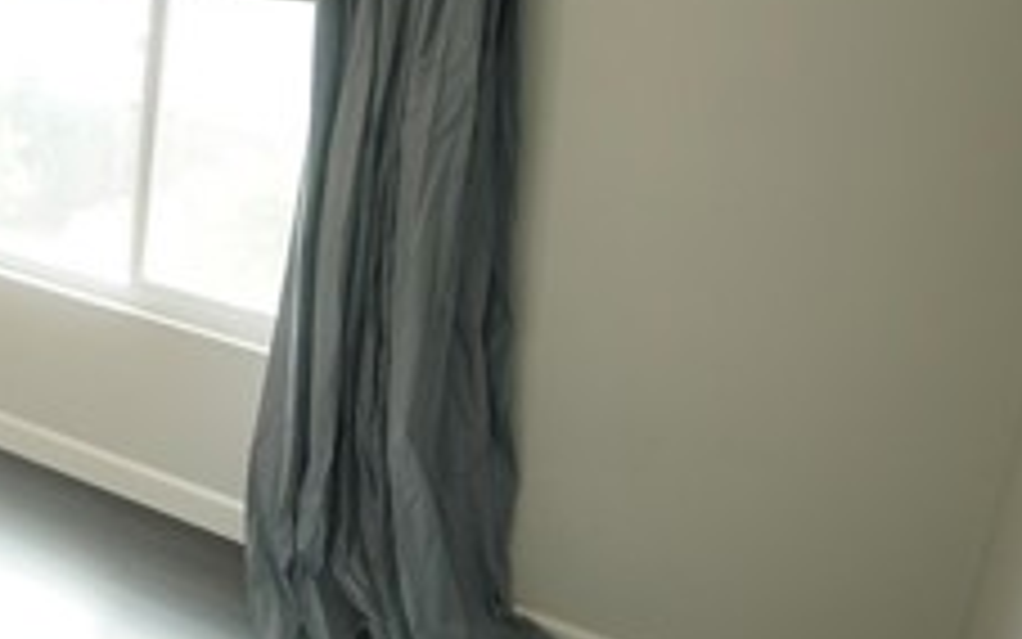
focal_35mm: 46
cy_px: 101
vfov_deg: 27.3
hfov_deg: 33.4
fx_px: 1282
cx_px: -266
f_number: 4
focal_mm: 16
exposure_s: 1/60
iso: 400
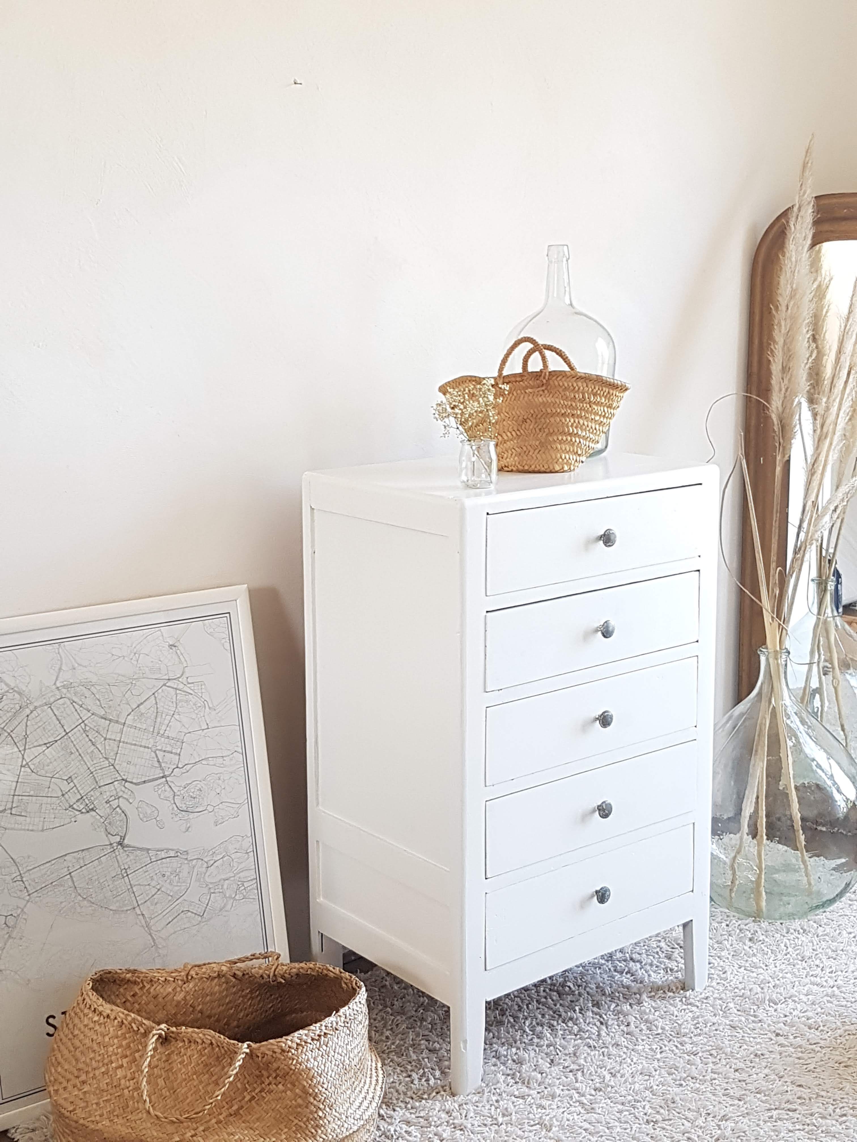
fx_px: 858
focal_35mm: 26
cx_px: 428
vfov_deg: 67.3
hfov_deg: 53.1
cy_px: 571
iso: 100
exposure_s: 1/50
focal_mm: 4.2
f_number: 1.7
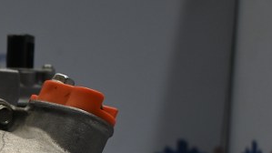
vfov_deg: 11.4
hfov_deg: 19.4
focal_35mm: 103
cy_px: 199
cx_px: -67
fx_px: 743
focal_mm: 24.5
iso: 560
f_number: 4.2
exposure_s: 1/125
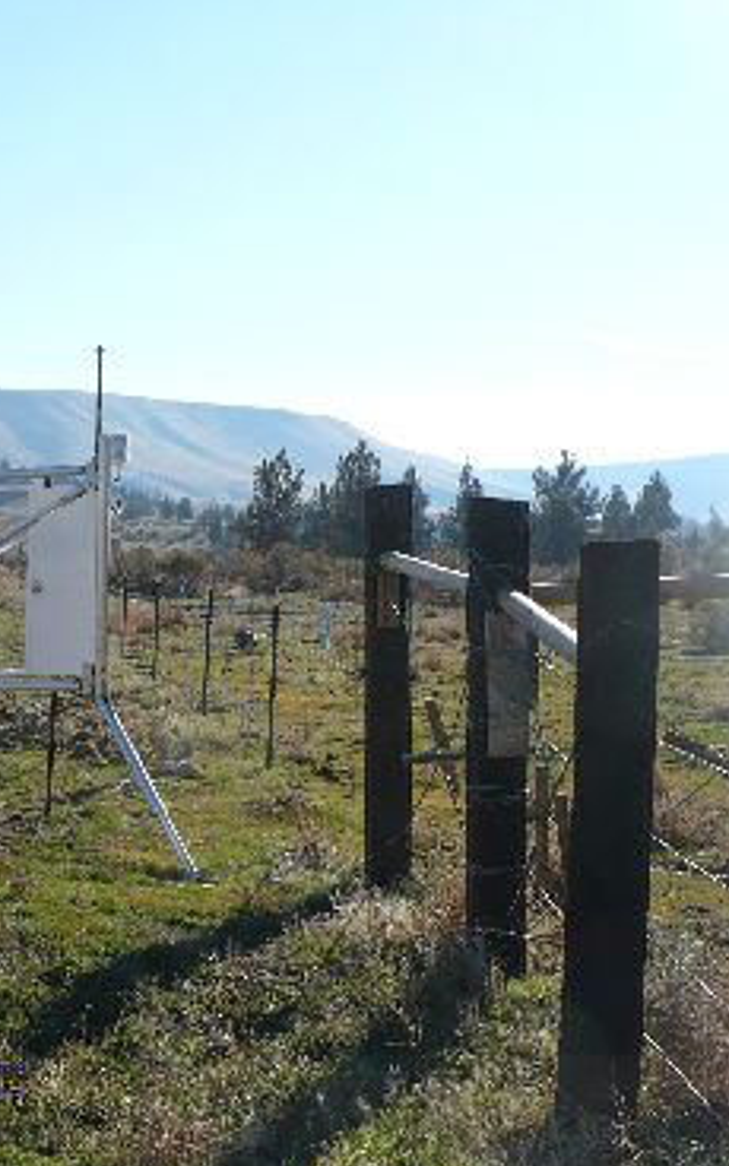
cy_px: 585
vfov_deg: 34.5
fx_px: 1876
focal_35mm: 59
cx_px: -44
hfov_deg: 21.1
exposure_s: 1/160
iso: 100
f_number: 8
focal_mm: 6.1
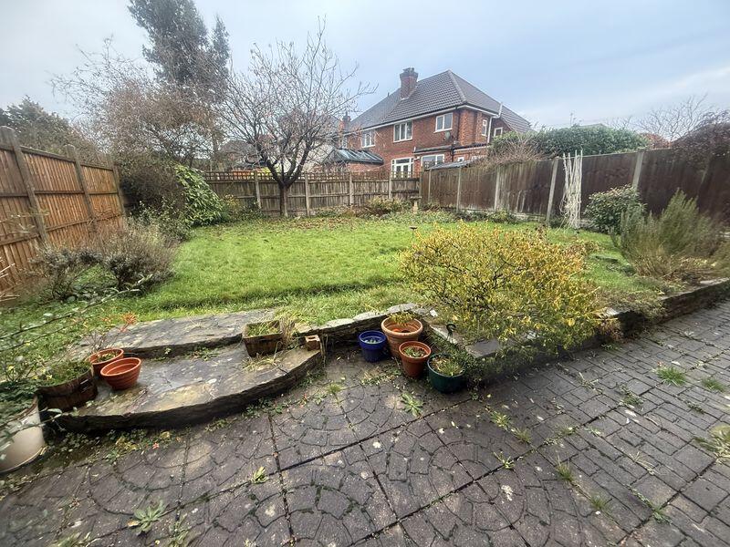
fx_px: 295
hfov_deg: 102.1
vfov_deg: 85.7
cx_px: 365
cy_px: 274
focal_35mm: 14
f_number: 2.2
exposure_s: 1/99
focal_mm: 2.22
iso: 250
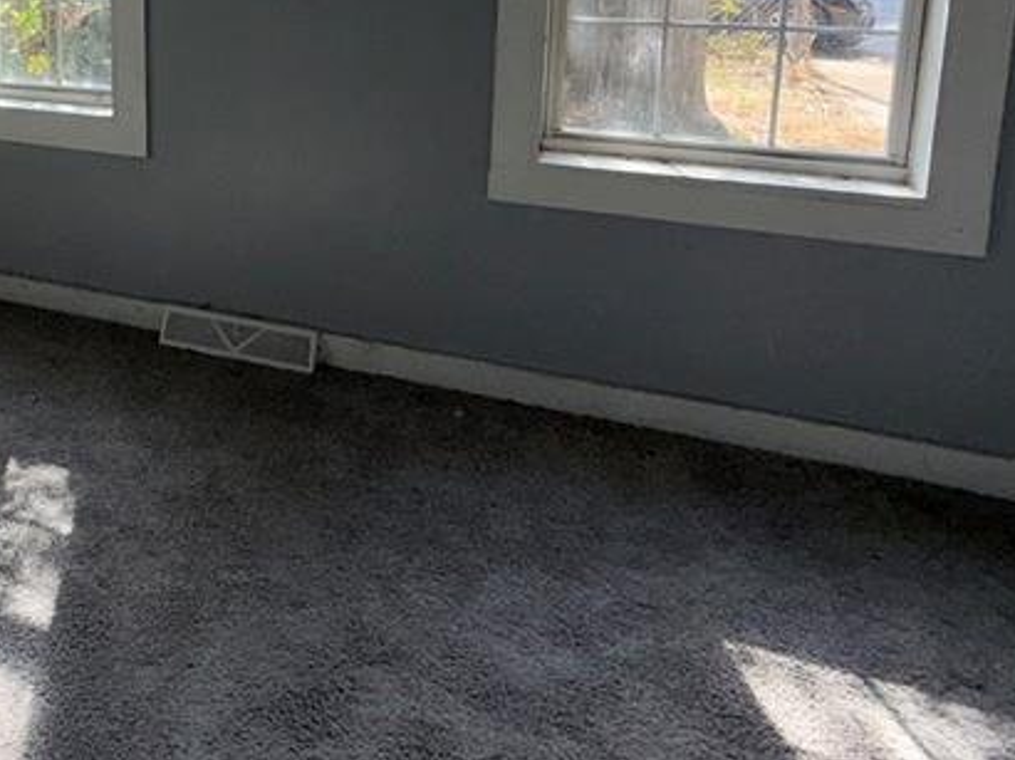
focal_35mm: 35
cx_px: 92
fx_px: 1026
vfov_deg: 37.5
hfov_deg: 47.1
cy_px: 52
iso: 16
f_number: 2.2
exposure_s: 1/122
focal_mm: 2.22
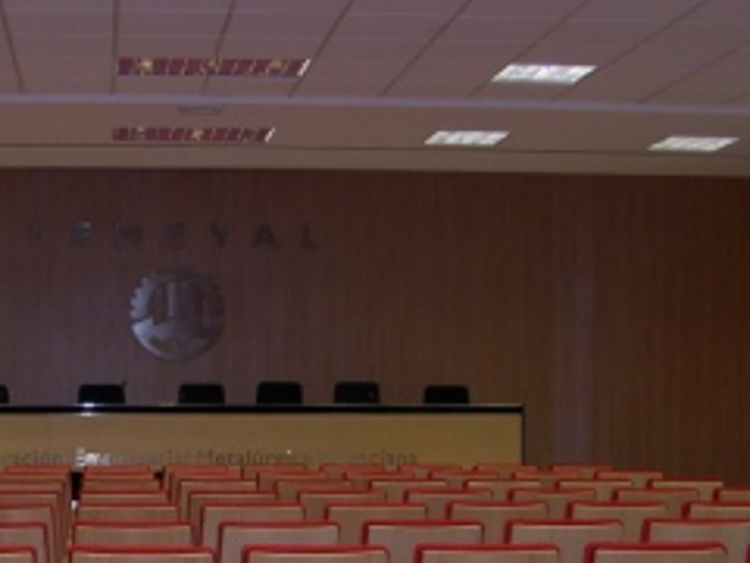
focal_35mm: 71
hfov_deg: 26.9
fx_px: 1538
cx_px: 156
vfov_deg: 20.4
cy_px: 482
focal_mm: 8
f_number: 2.8
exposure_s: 1/60
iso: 144
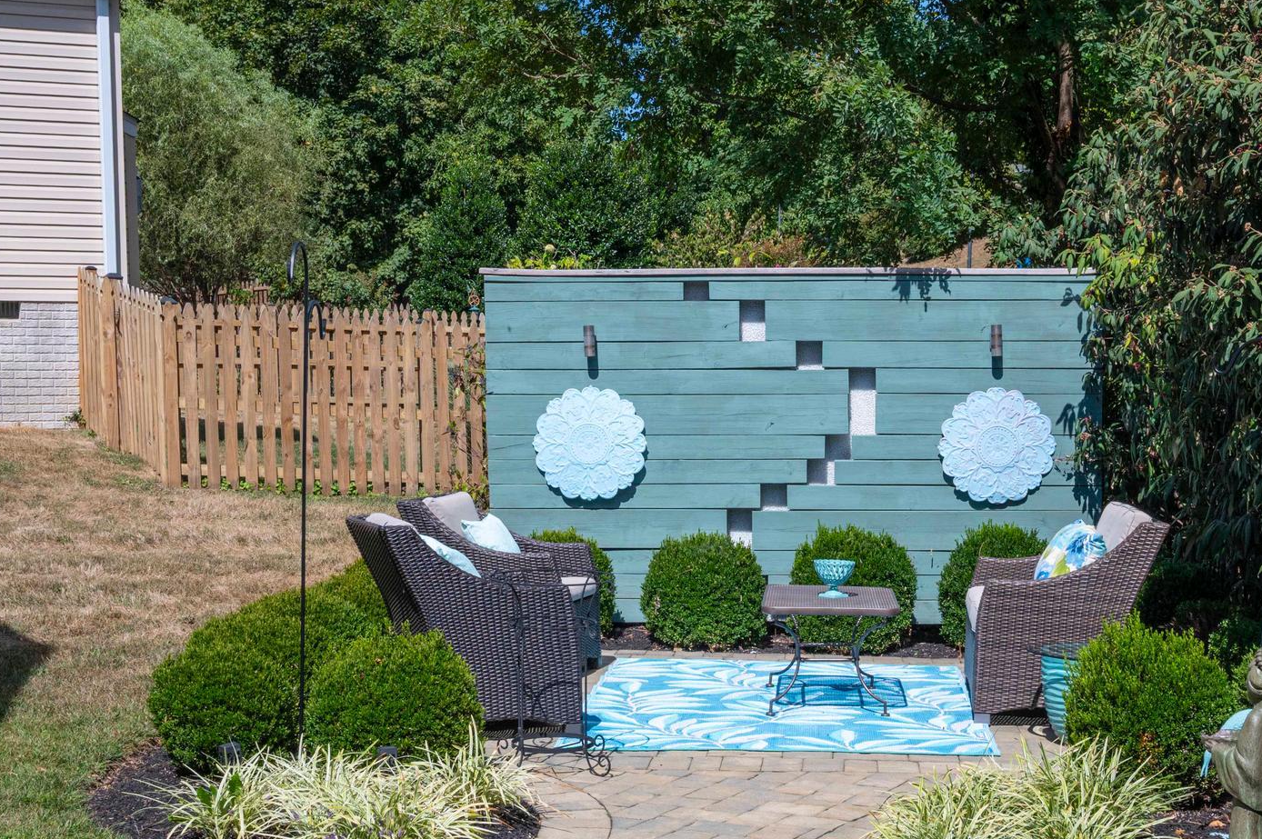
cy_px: 571
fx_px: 2067
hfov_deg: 33.9
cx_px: 736
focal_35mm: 59
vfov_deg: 22.8
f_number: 16
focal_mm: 40
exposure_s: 1/800
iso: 1000
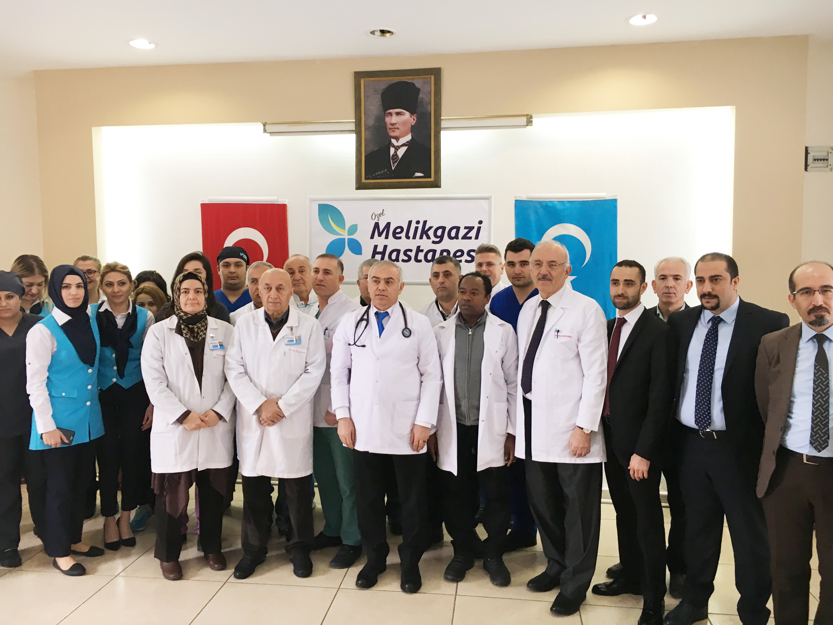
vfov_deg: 48.2
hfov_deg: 61.7
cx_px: 416
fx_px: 698
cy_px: 312
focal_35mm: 29
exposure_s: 1/33
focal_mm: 4.15
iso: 100
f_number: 2.2
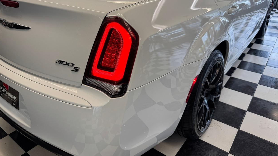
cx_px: 135
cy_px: 56
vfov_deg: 42.5
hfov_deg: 69.9
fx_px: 199
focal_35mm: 27
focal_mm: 6.76
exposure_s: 1/120
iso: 64
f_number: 1.78
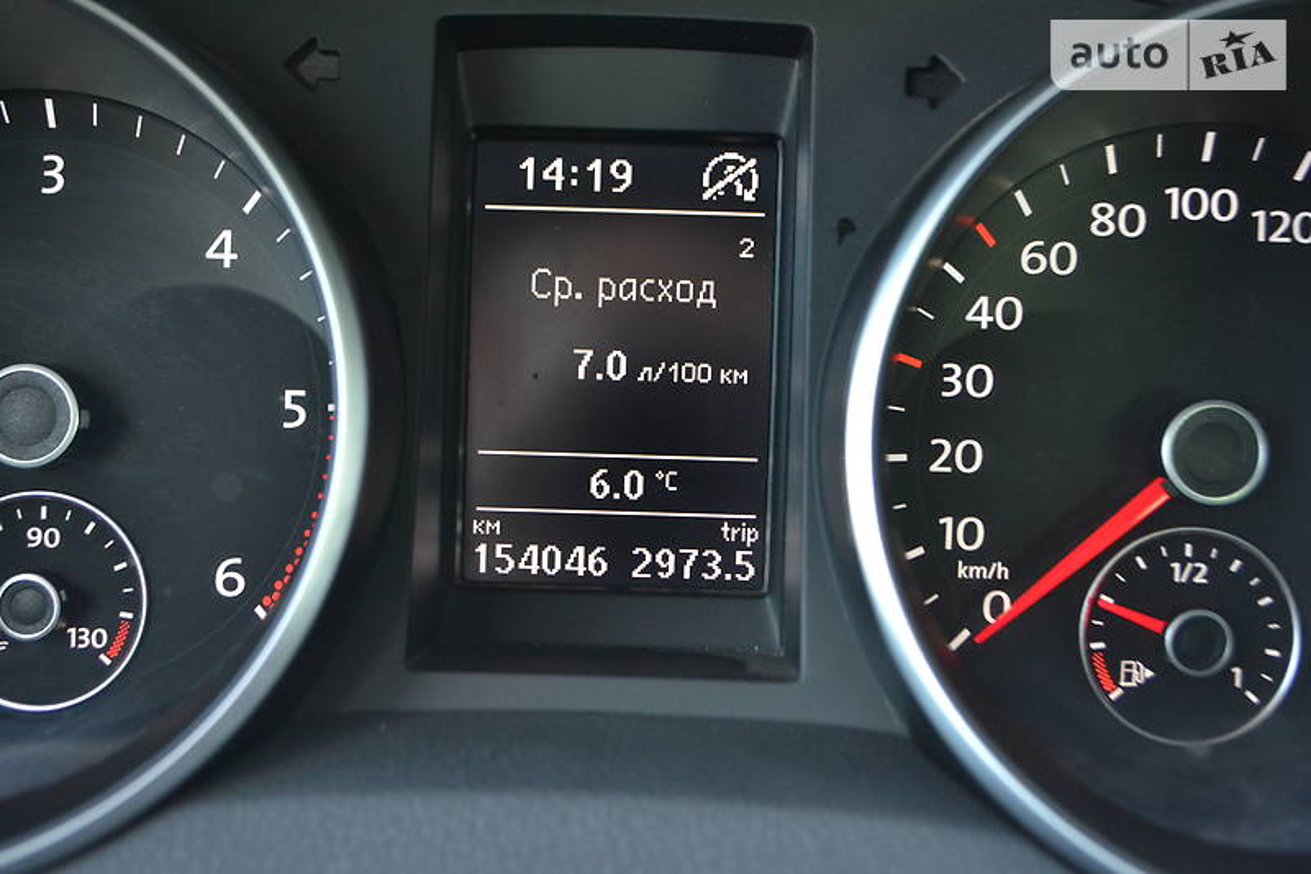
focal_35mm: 51
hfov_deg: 38.9
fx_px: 1857
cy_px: 437
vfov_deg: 26.5
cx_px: 656
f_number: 5
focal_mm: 34
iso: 1100
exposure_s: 1/60
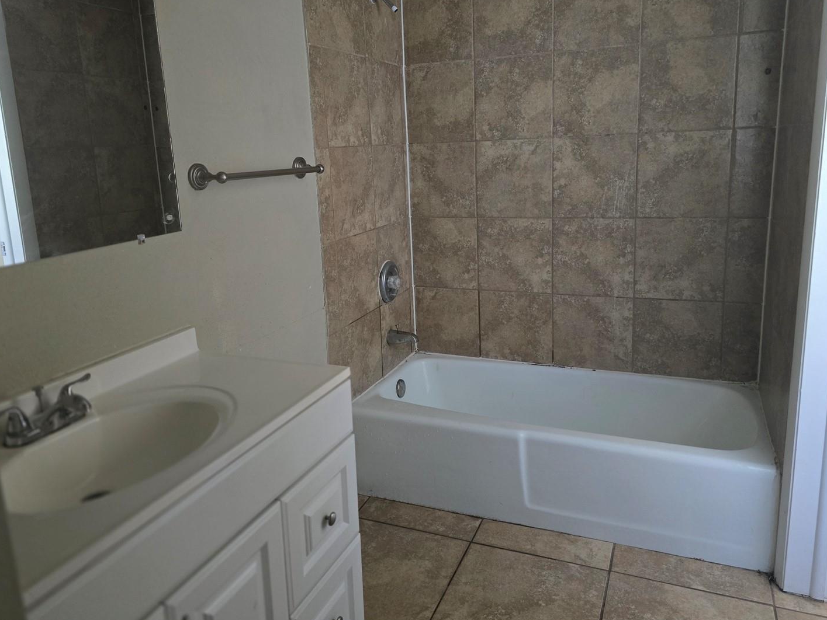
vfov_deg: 53.0
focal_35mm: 26
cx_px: 432
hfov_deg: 67.3
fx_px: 621
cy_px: 278
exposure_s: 1/60
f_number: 1.7
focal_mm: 6.3
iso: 800
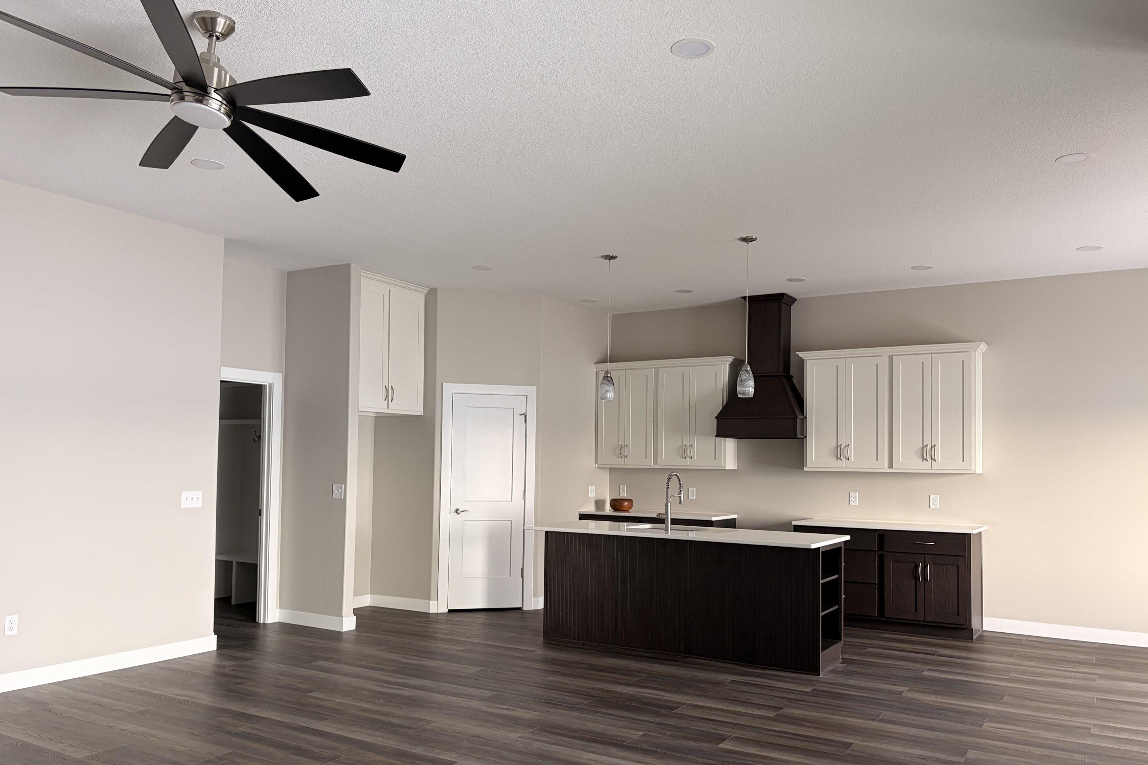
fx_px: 893
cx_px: 571
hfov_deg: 65.5
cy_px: 426
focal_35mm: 28
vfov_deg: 46.3
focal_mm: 5.96
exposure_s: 1/120
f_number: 1.6
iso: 125
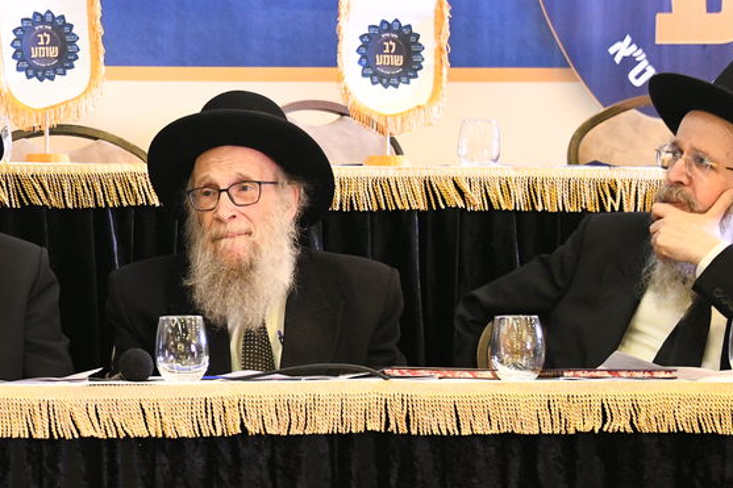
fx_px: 3481
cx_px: -57
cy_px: 141
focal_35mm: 171
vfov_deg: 8.0
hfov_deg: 11.9
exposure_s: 1/100
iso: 4000
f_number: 5.6
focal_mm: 68
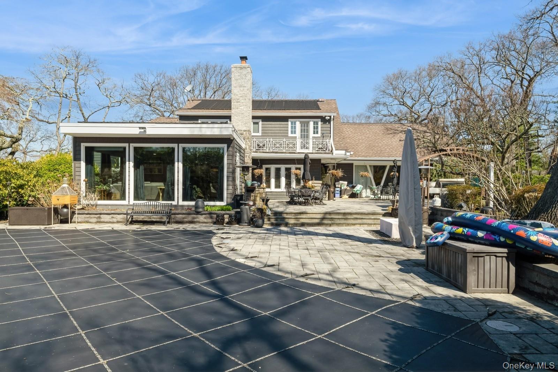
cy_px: 186
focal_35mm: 24
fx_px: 372
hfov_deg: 73.8
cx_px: 279
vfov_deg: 53.1
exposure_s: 1/320
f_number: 11
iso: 250
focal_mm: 24
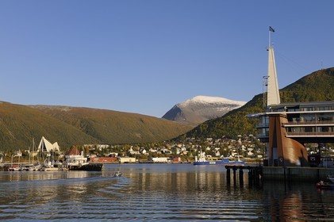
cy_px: 111
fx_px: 464
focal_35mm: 50
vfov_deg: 27.0
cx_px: 167
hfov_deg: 39.6
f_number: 13
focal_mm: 50
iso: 200
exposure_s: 1/160
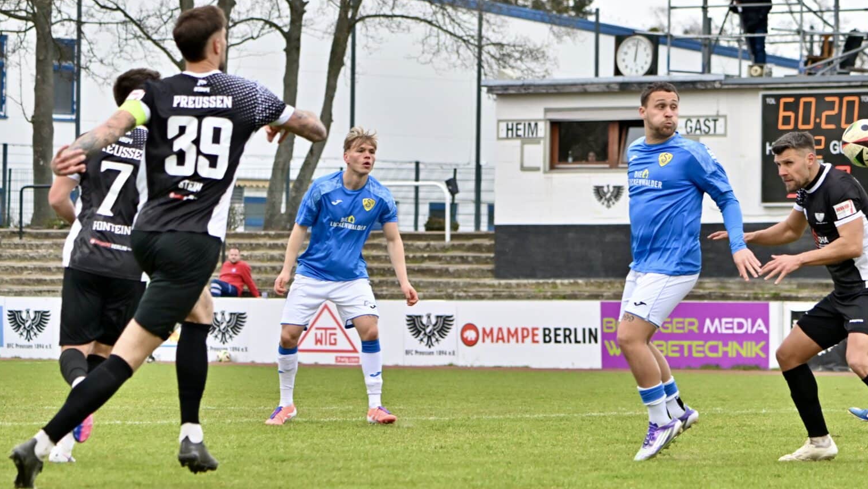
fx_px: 4535
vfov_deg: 6.2
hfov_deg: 10.9
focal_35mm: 197
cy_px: 285
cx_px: 517
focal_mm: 140
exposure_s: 1/1600
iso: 1100
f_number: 5
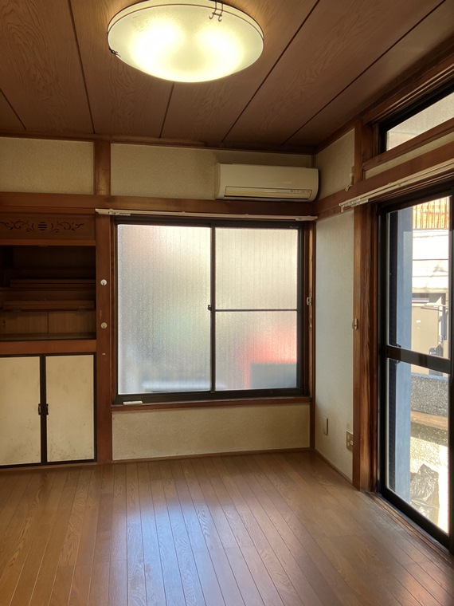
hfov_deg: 49.7
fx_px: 490
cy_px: 303
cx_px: 227
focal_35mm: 28
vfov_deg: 63.4
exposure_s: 1/100
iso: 25
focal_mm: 3.99
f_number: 1.8
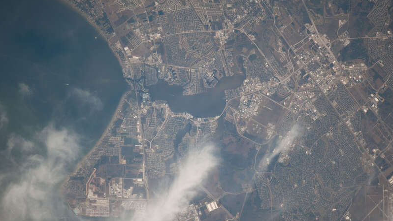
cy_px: 113
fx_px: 8754
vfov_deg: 1.4
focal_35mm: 840
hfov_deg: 2.6
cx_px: 196
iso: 400
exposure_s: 1/2000
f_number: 5.6
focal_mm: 800
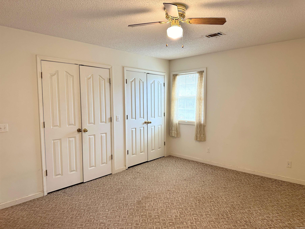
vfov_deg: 56.8
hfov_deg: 71.6
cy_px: 114
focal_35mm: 24
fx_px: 211
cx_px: 152
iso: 200
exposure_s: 1/60
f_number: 1.78
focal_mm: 6.86
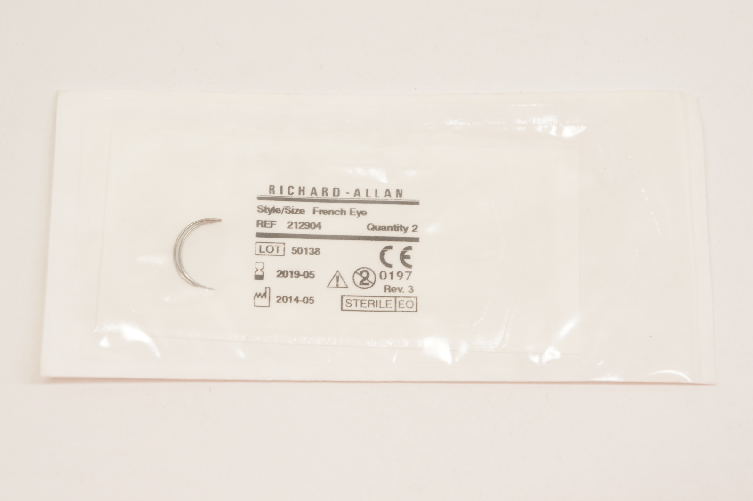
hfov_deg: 24.6
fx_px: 1724
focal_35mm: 82
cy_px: 250
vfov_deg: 16.5
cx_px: 376
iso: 400
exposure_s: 1/60
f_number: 7.1
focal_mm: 55
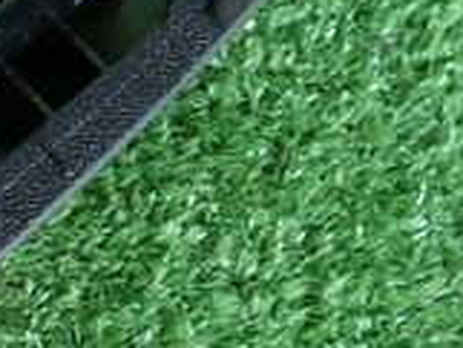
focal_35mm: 93
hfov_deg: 19.9
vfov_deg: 15.9
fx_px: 1245
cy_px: 147
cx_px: -75
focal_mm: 4.5
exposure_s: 1/60
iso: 200
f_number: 2
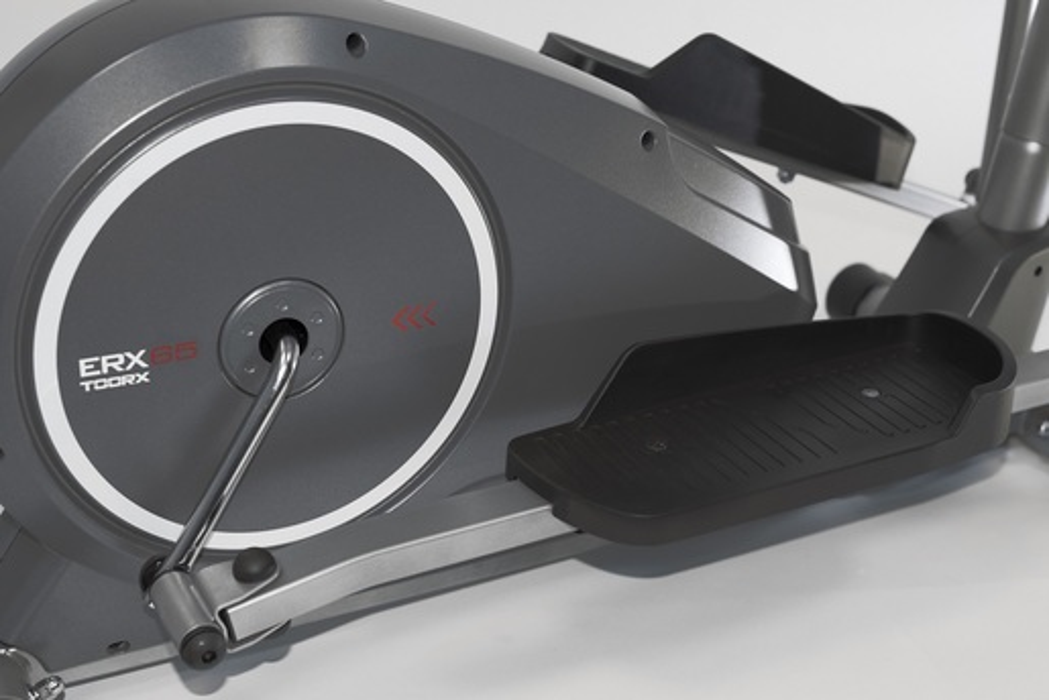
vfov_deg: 27.0
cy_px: 350
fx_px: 1458
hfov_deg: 39.6
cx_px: 524
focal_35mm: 50
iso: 1000
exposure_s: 1/200
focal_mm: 50
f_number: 4
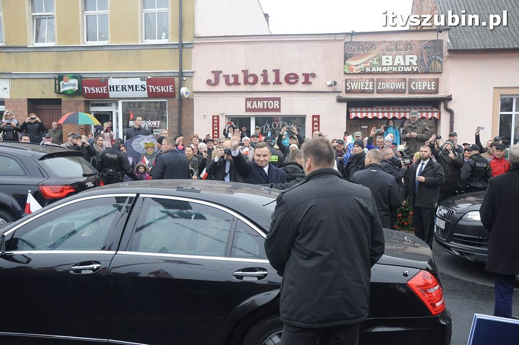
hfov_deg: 59.5
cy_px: 172
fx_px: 454
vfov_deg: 41.6
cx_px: 260
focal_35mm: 32
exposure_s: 1/200
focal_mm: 21
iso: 800
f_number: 7.1
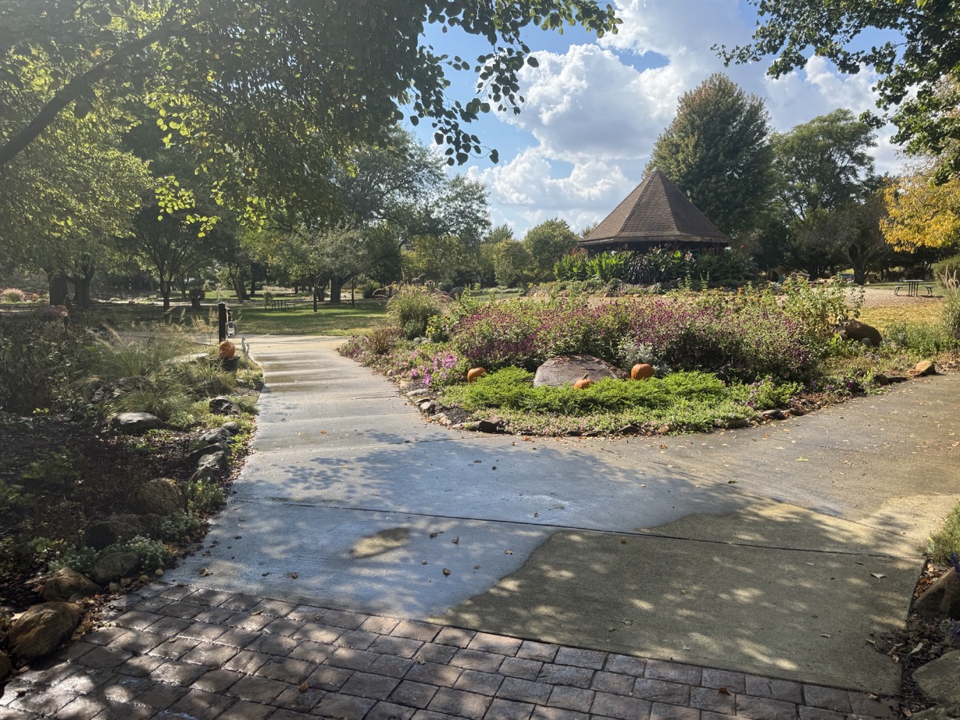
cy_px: 355
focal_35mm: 25
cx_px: 499
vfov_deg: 54.9
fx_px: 693
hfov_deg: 69.4
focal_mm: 6.76
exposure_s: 1/3096
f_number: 1.78
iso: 80
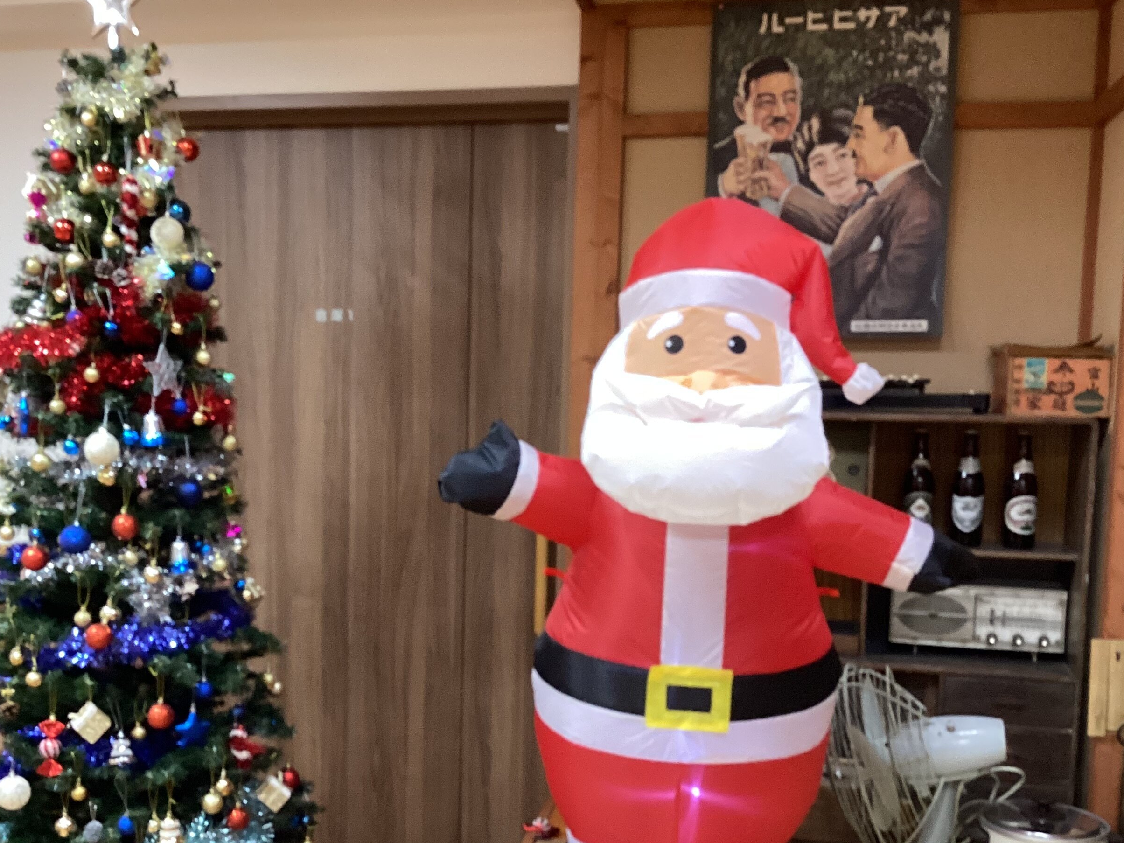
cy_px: 531
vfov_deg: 34.2
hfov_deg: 44.6
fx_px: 1364
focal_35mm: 42
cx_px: 464
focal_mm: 3.3
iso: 250
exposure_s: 1/50
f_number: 2.4
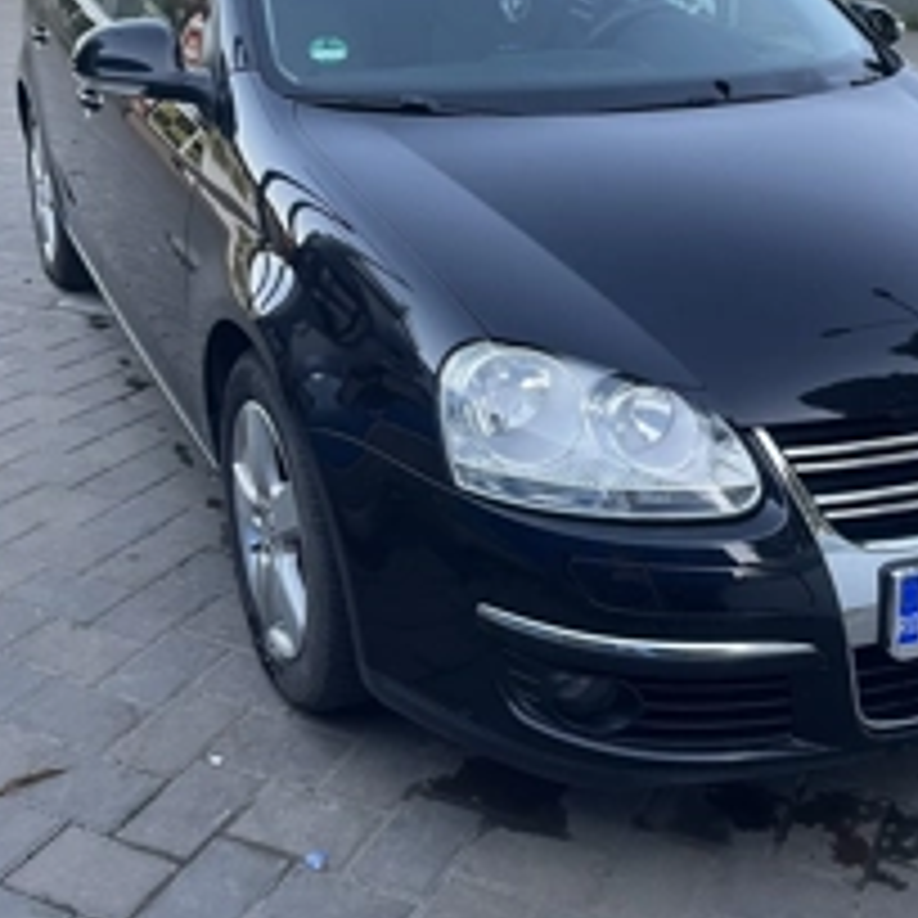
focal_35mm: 45
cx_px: 608
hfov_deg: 37.2
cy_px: 320
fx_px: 1350
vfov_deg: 37.2
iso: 125
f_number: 1.6
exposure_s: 1/92
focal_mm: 5.1
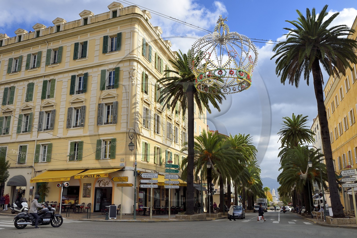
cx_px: 178
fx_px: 307
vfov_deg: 42.3
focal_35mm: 31
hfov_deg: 60.3
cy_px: 119
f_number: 13
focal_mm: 31
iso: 200
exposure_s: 1/250
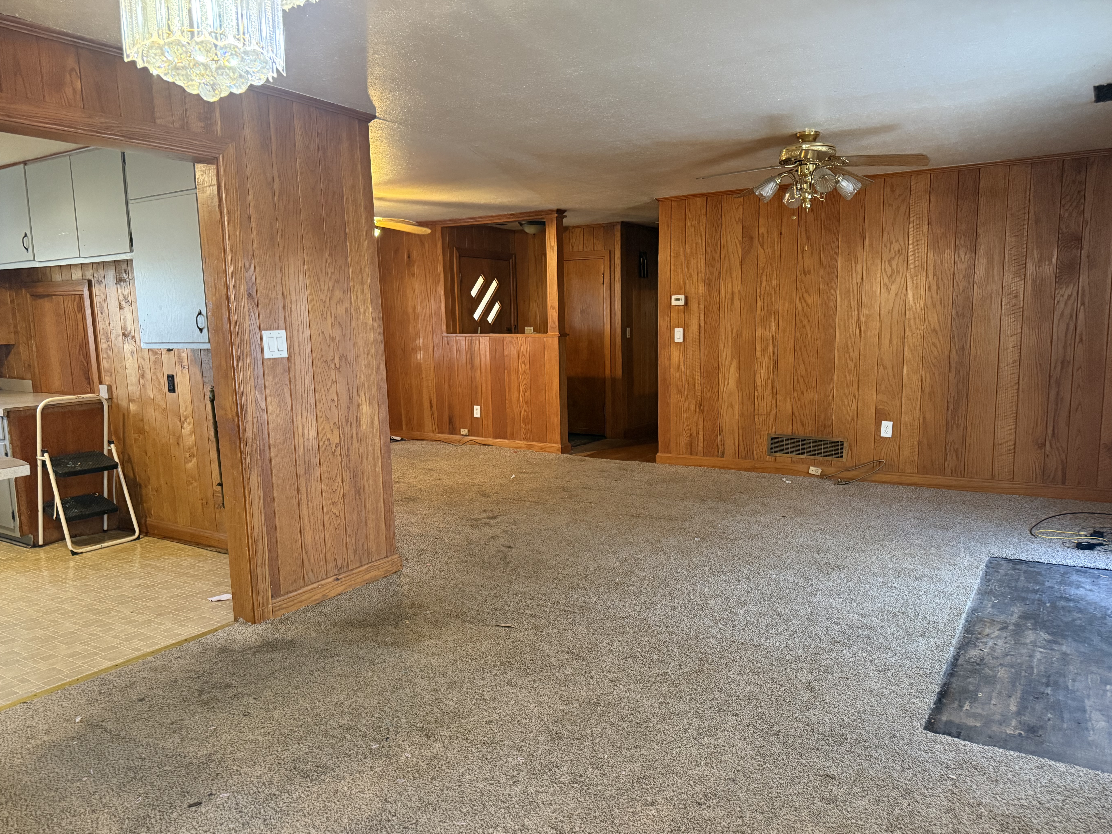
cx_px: 555
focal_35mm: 25
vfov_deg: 54.9
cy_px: 432
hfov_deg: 69.4
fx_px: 803
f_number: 1.78
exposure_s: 1/60
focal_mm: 6.76
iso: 640
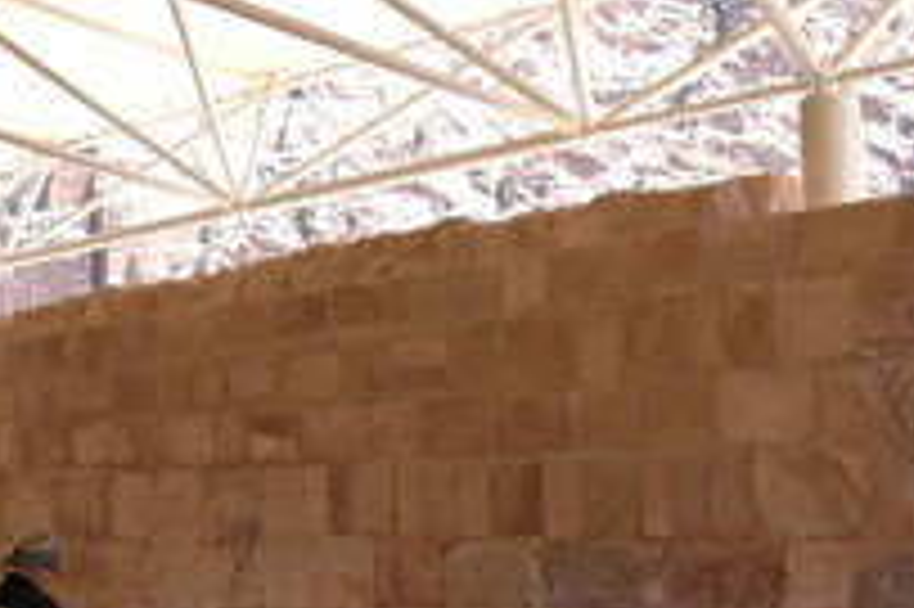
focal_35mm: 96
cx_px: 158
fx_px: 2435
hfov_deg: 21.0
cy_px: 642
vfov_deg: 14.0
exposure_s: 1/160
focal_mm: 18
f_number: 6.3
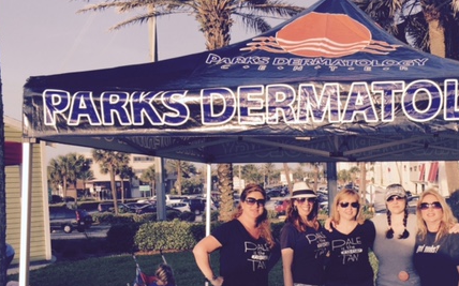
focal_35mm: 46
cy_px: 206
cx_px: 314
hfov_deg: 42.8
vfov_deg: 27.7
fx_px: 575
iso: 32
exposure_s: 1/989
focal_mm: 4.15
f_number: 2.2
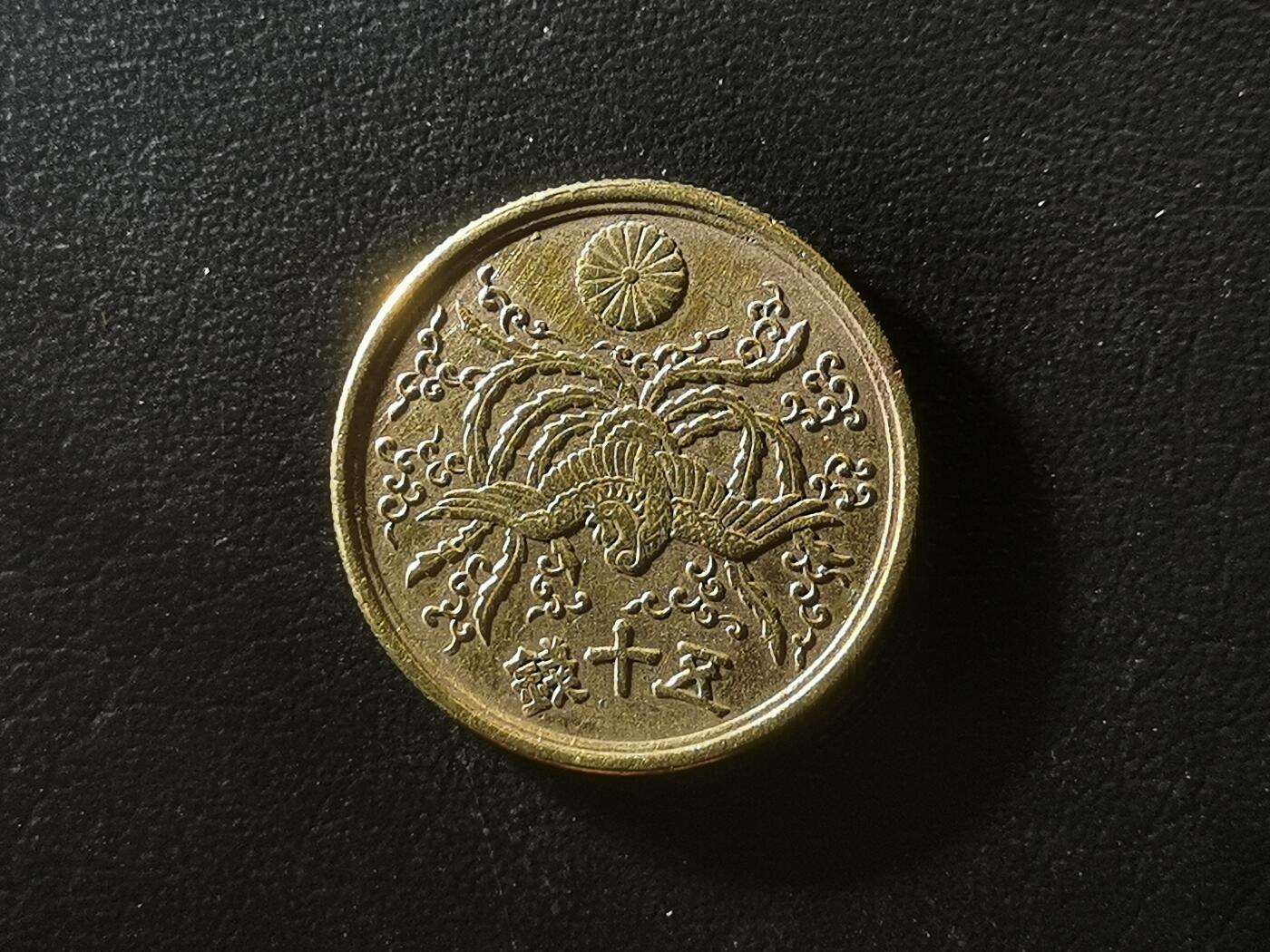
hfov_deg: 25.7
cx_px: 635
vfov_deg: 19.4
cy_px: 476
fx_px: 2788
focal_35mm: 76
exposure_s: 1/180
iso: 50
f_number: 1.8
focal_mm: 4.75
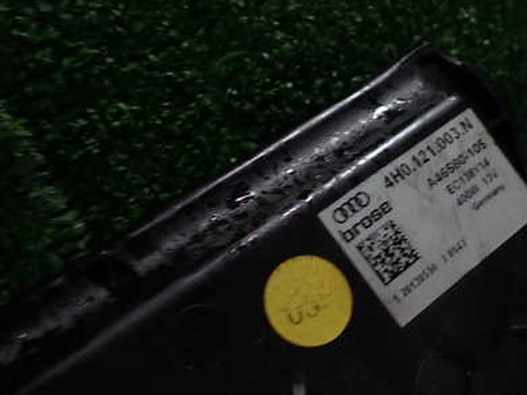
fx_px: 700
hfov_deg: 40.6
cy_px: 252
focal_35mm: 46
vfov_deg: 31.3
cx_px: 361
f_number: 2.3
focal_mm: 5.4
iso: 125
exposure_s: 1/60
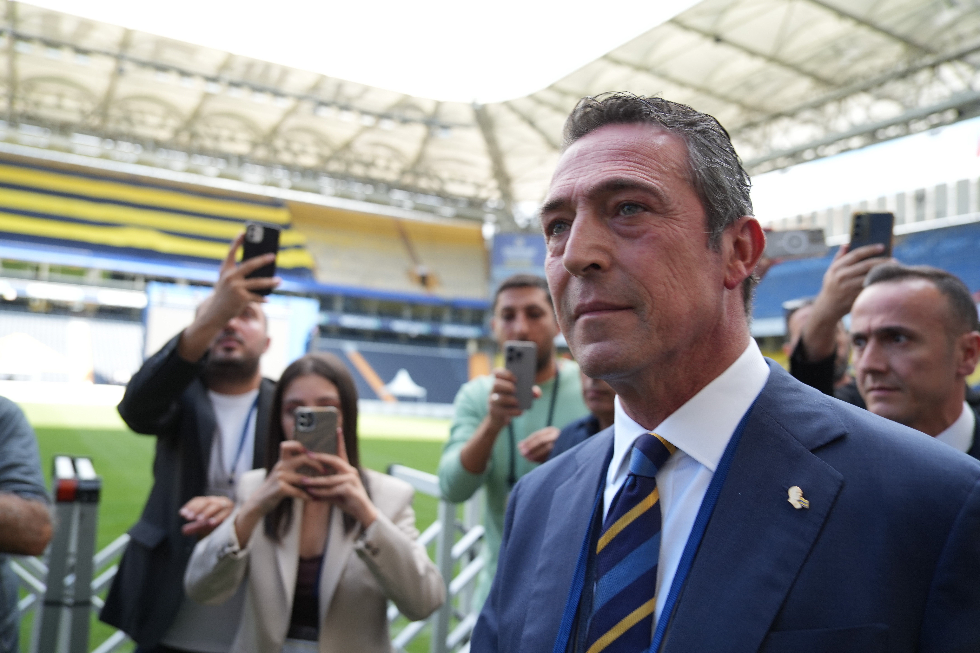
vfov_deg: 41.1
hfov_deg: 58.7
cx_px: 490
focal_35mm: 32
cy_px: 326
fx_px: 871
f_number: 3.5
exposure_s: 1/500
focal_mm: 32
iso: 500
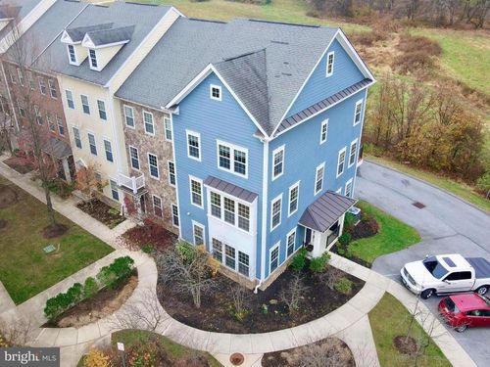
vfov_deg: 56.8
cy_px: 184
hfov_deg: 71.6
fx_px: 340
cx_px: 245
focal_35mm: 24
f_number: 2.8
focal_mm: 4.5
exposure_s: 1/13
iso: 550
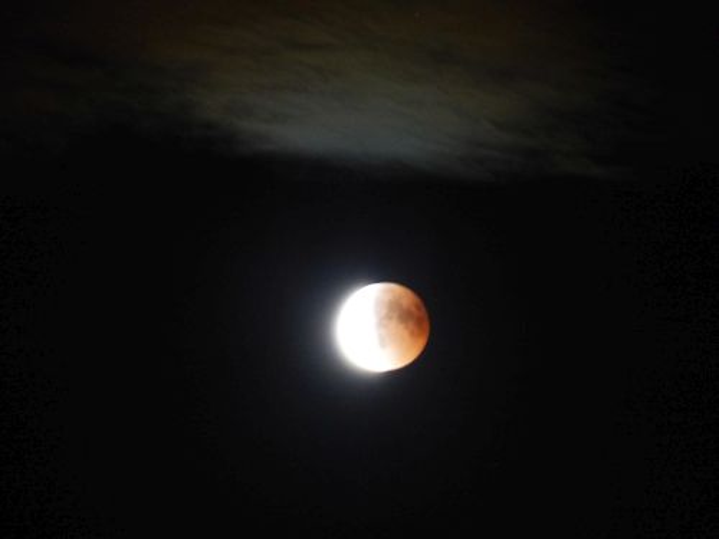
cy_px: 270
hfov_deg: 4.0
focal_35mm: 493
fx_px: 10240
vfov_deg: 3.0
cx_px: 360
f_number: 2.8
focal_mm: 88.7
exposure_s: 1/3.2
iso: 800
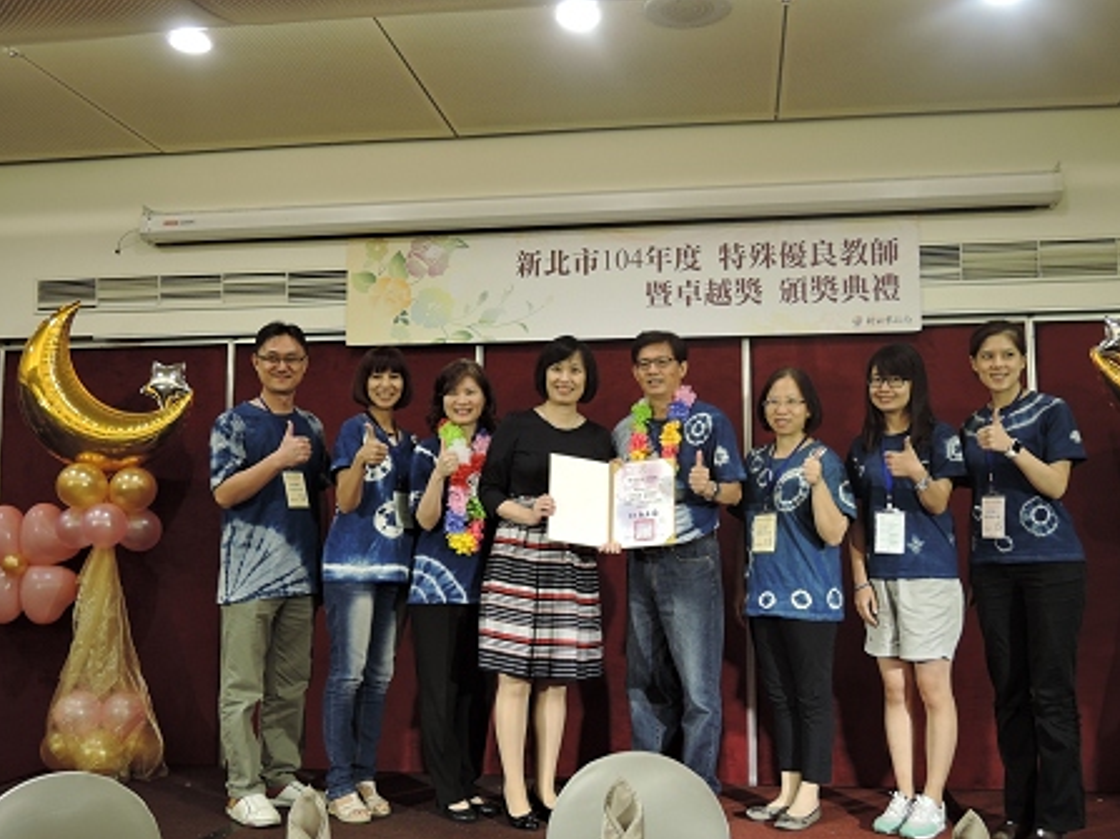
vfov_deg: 39.6
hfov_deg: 51.4
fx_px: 1164
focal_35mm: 36
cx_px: 556
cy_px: 430
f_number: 3.2
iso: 220
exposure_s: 1/30
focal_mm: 7.5
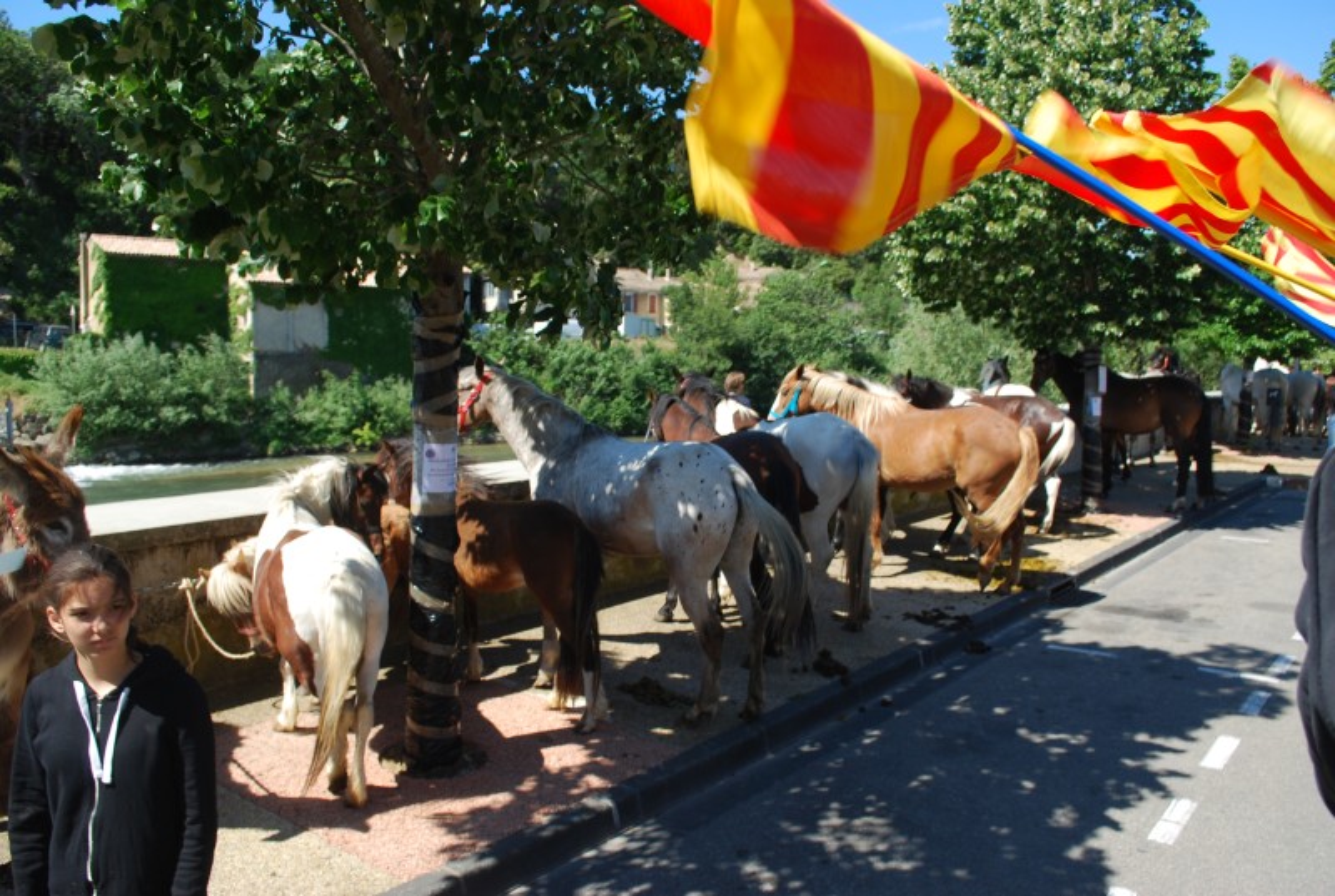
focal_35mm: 27
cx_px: 668
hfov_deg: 67.3
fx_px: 1003
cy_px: 448
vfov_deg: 48.1
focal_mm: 18
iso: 100
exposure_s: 1/160
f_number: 6.3
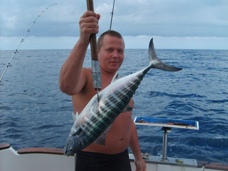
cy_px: 86
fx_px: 230
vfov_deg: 40.7
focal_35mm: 35
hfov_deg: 52.6
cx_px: 114
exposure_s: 1/1000
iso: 50
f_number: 2.8
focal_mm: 5.8
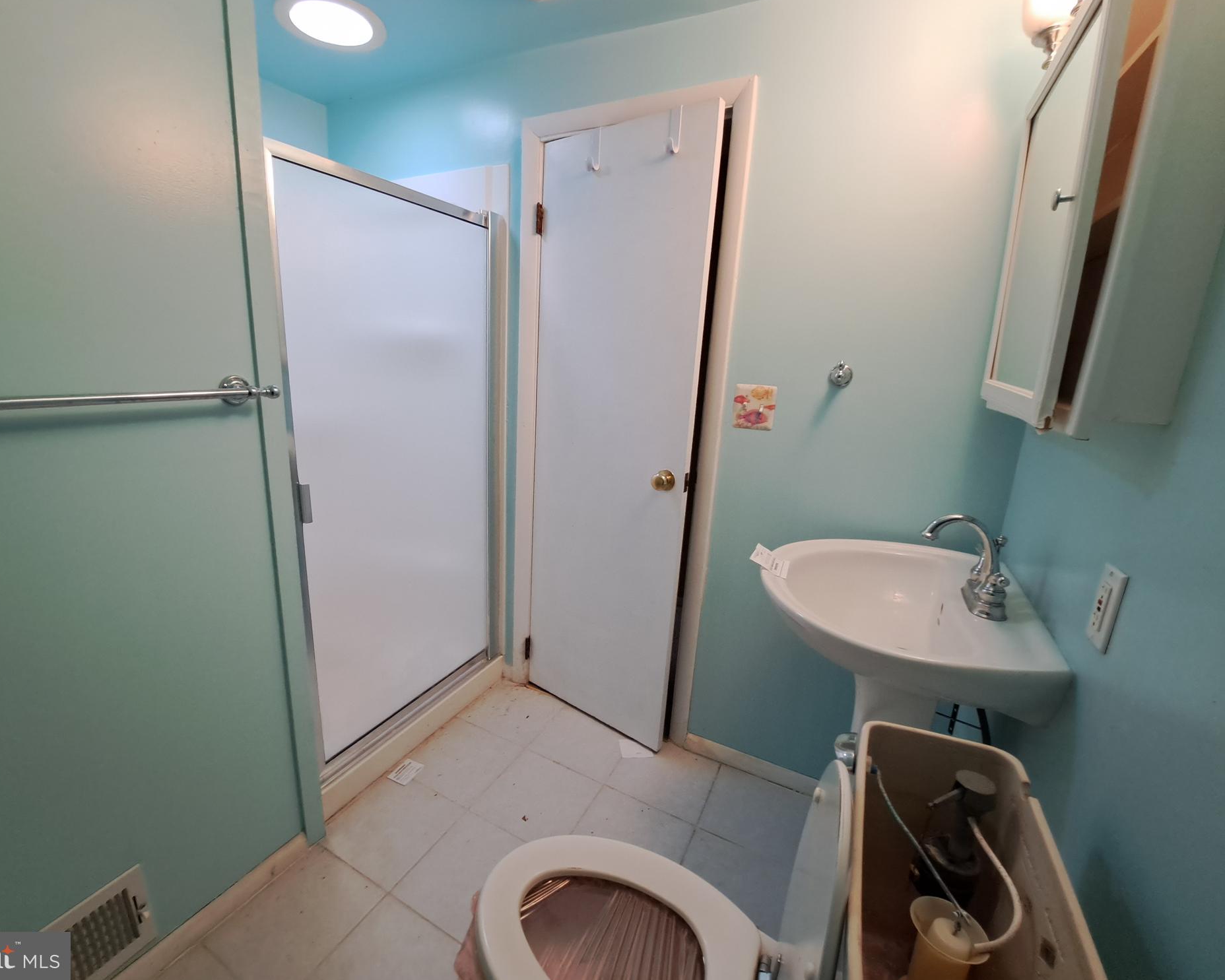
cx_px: 581
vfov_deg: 88.0
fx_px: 508
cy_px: 479
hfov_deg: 100.6
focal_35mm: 14
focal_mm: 1.74
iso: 200
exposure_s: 1/30
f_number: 2.2
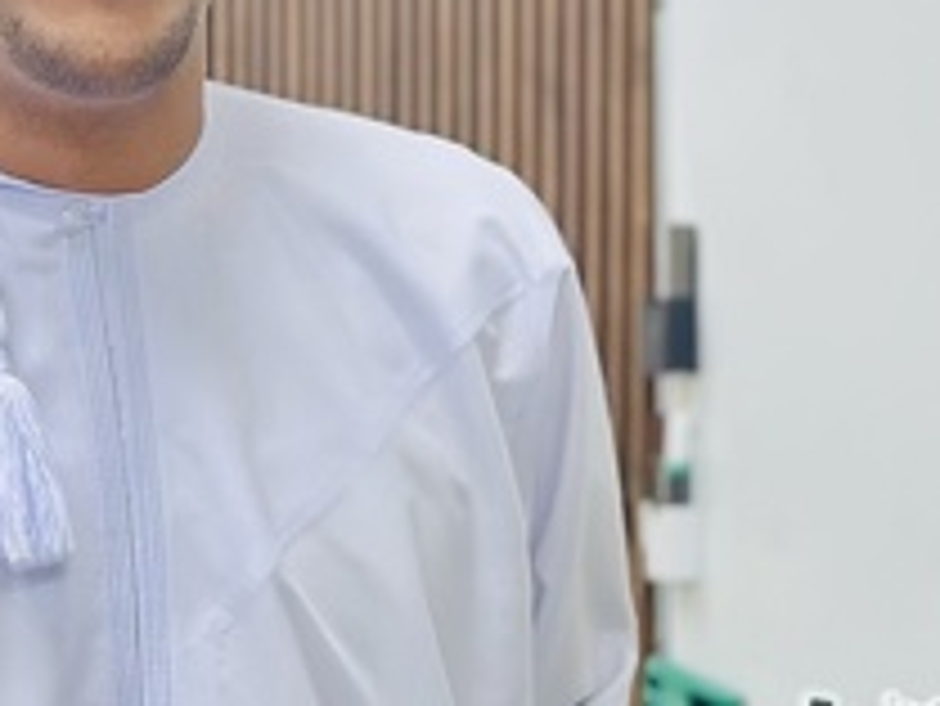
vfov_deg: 8.1
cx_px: 1061
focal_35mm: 184
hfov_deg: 10.6
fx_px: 4999
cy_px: 400
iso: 160
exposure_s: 1/50
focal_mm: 6.86
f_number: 1.78
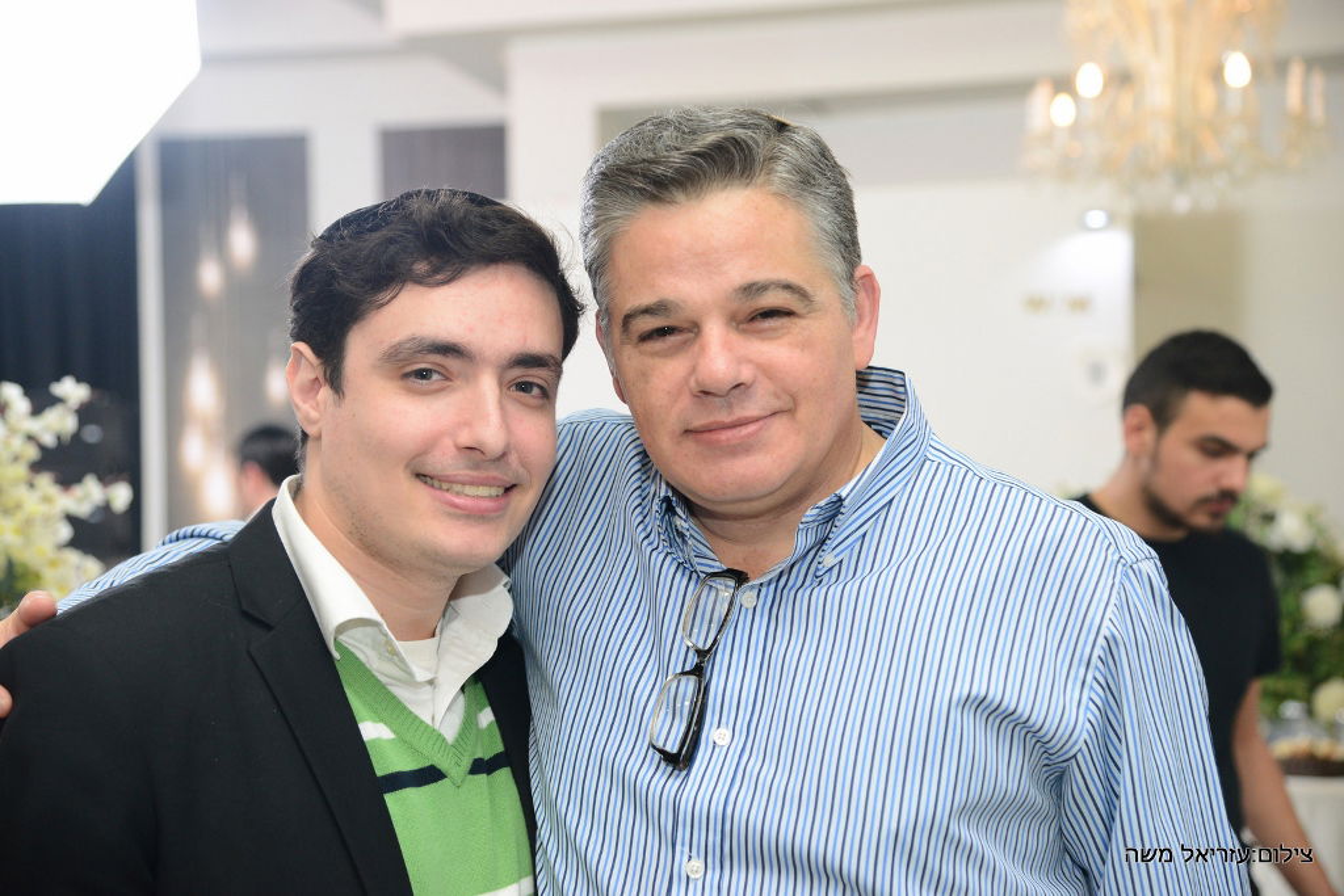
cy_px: 448
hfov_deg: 30.5
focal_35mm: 66
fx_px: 2464
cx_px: 672
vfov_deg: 20.6
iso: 1600
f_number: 5
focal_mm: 66
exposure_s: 1/100
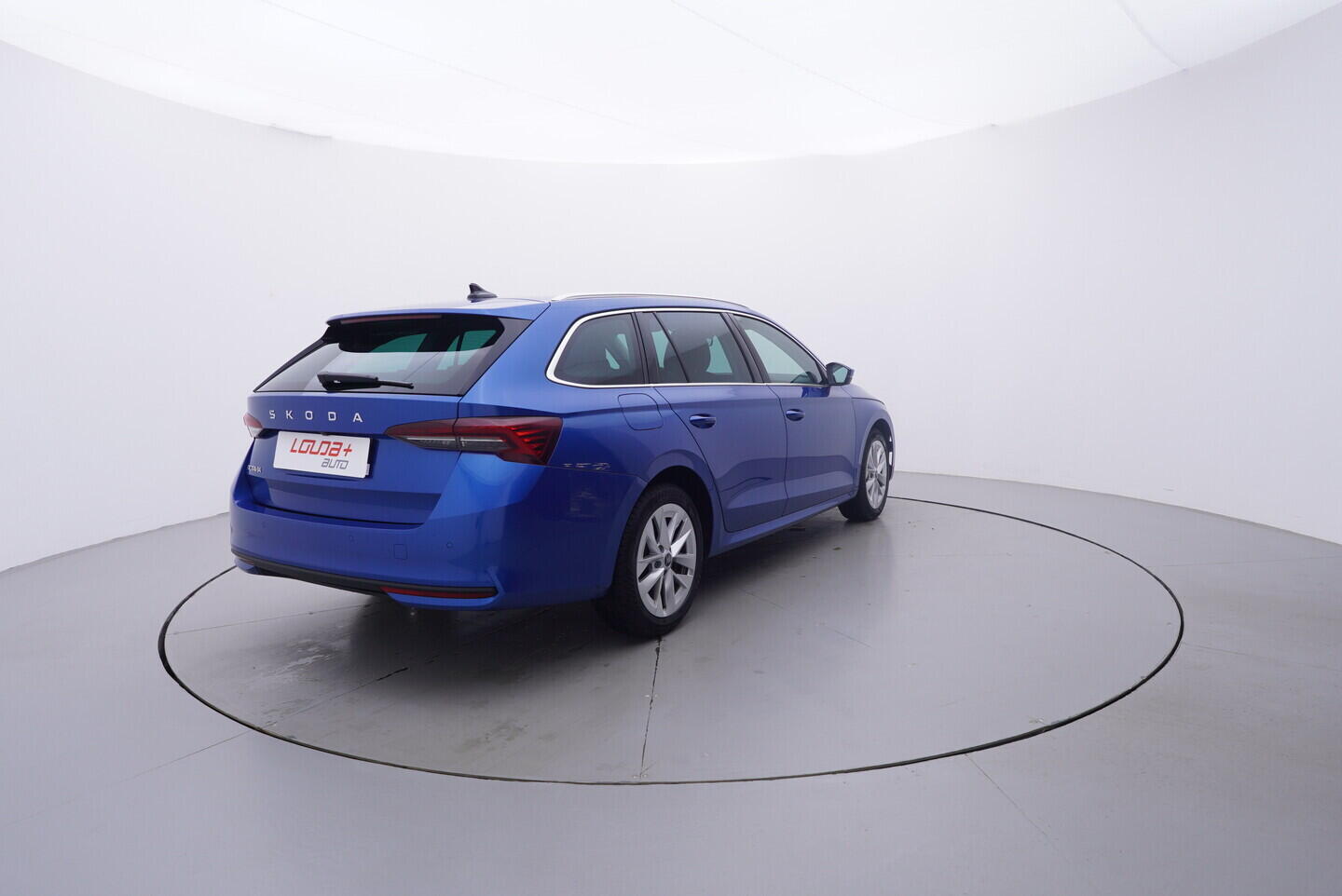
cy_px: 448
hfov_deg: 77.3
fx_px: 839
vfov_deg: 56.2
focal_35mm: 22
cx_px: 671
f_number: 5
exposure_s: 1/80
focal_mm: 15
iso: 200
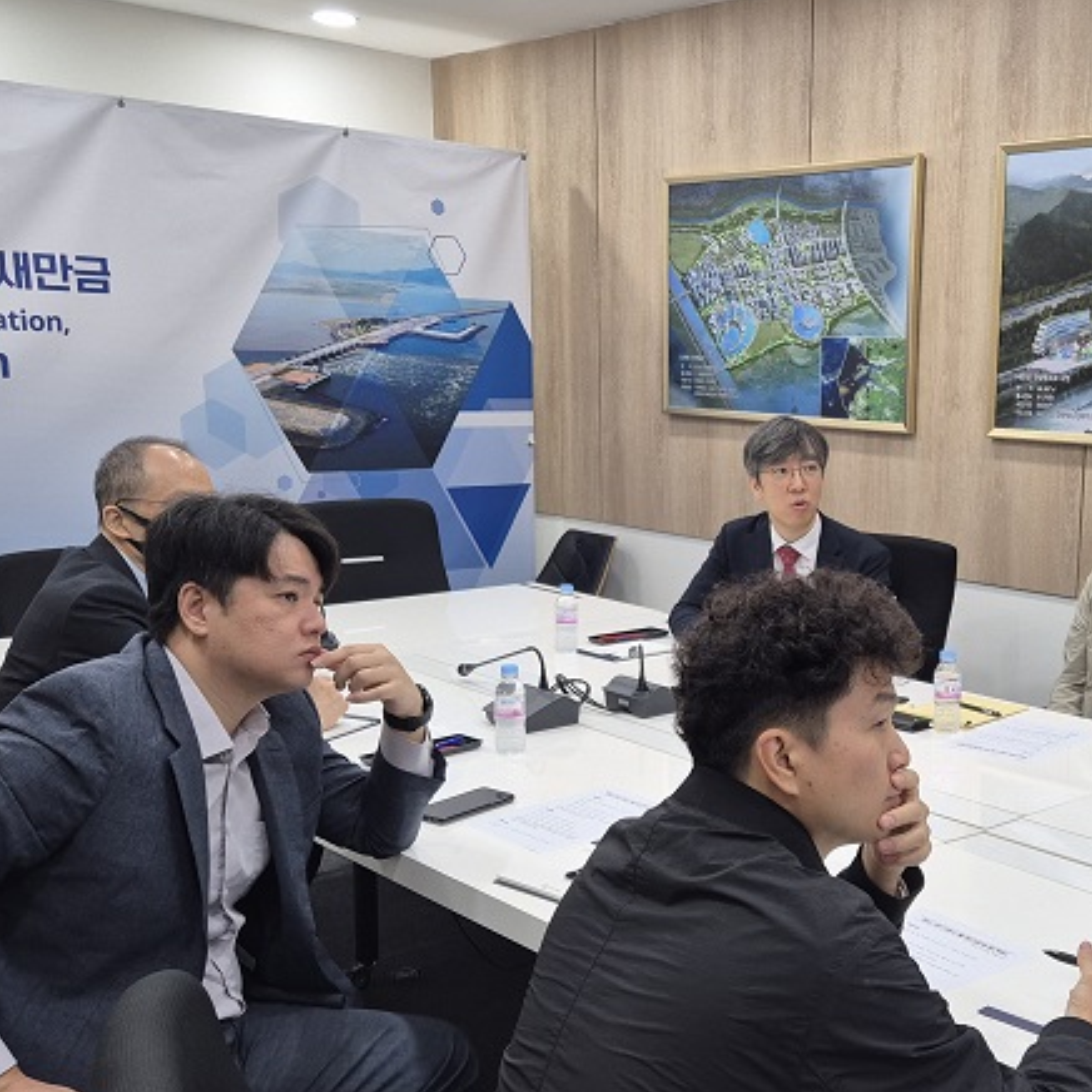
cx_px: 834
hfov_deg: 38.9
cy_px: 657
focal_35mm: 42
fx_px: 1499
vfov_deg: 39.8
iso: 200
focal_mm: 5.4
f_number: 1.8
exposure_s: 1/120
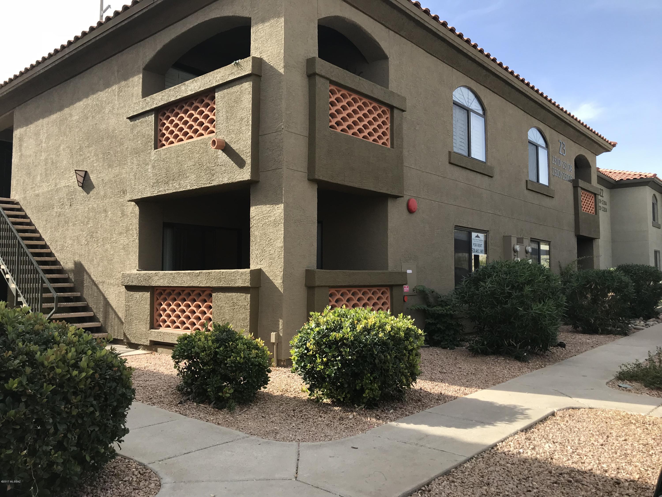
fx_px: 535
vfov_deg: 49.7
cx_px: 331
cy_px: 248
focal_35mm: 28
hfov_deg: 63.4
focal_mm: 3.99
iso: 20
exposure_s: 1/921
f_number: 1.8
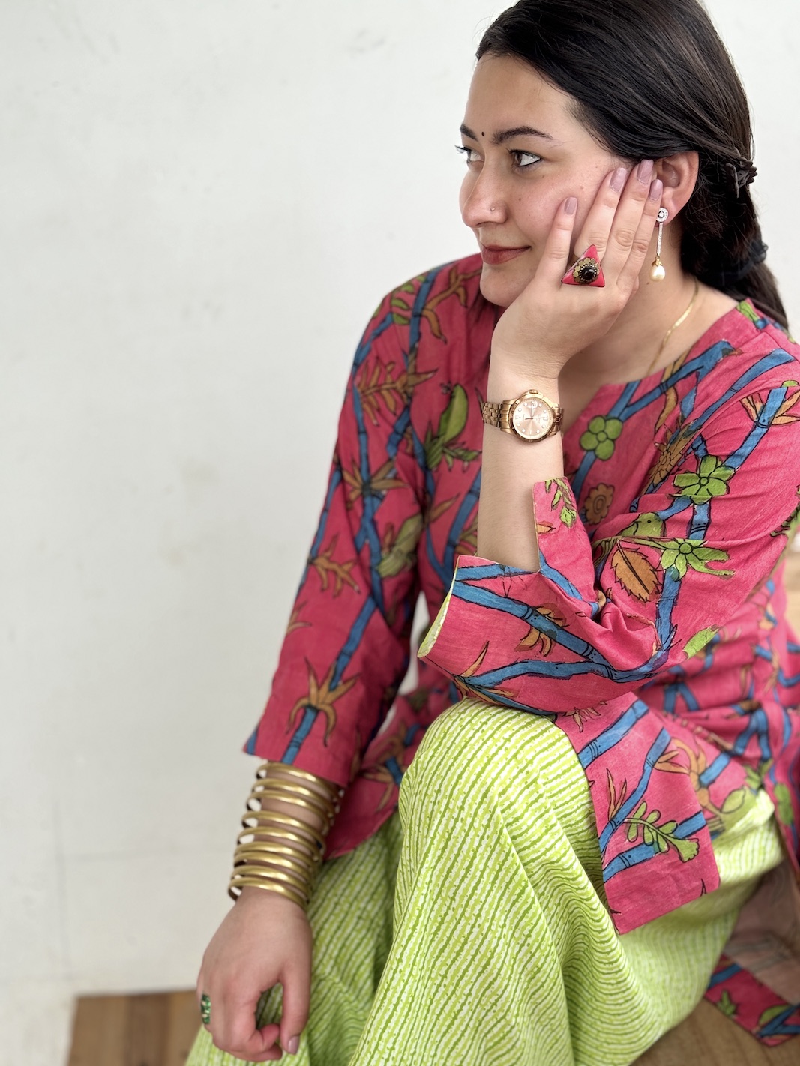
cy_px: 533
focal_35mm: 48
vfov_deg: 39.7
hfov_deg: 30.3
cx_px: 400
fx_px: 1479
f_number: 1.78
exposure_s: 1/588
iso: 64
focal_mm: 6.76
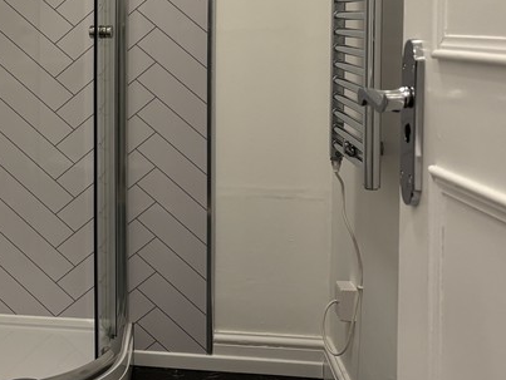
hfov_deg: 27.5
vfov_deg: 22.0
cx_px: -15
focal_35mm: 66
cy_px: 73
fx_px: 966
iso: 100
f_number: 1.6
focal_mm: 5.96
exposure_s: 1/50
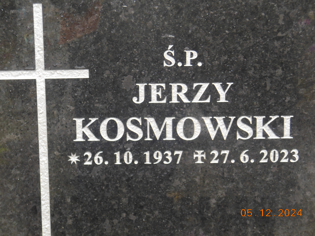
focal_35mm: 111
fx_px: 1010
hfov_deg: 17.7
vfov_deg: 13.3
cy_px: 118
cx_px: 158
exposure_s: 1/60
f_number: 4.8
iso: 200
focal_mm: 19.7
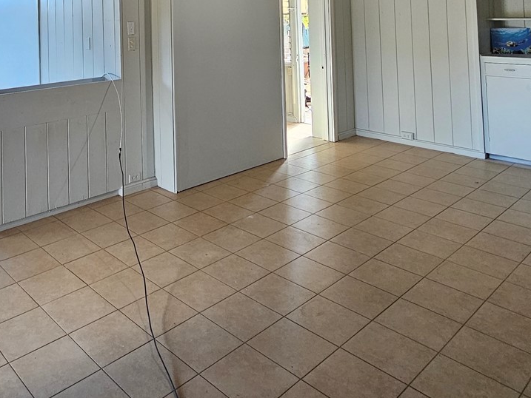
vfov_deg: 41.4
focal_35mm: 29
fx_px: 445
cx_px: 145
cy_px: -8
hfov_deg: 59.0
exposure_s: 1/60
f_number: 2.2
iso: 200
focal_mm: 2.2
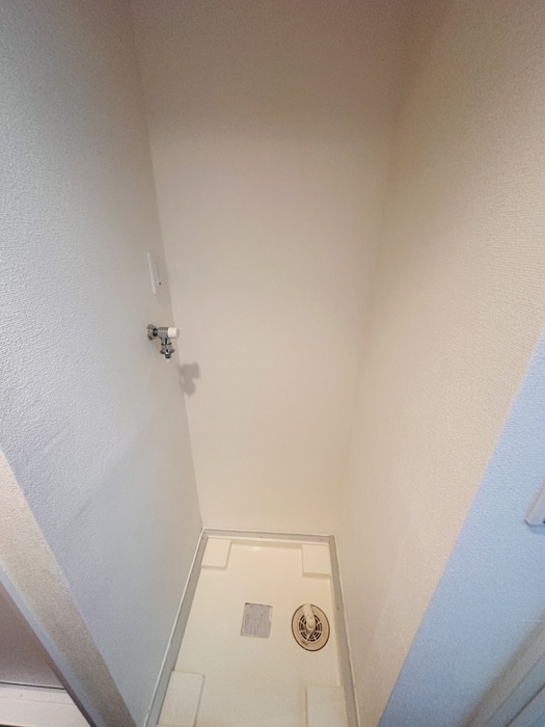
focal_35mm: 14
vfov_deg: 102.1
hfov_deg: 85.7
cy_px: 364
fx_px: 294
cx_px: 272
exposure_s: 1/50
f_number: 2.2
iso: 320
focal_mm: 2.22
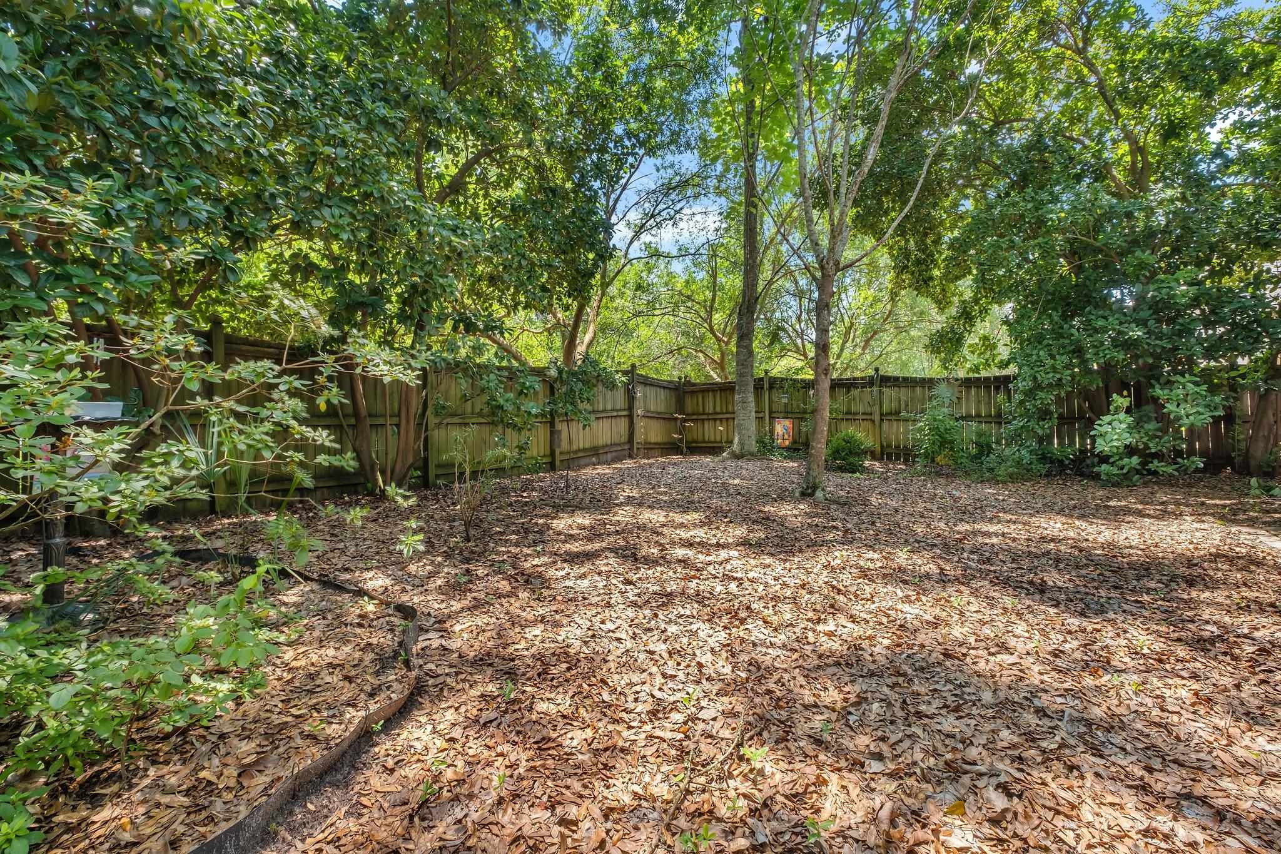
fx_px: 534
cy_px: 427
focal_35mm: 15
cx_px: 640
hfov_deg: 100.4
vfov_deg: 77.3
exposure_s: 1/40
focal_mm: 10
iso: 250
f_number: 8
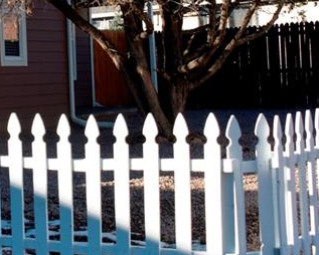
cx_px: 37
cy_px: 29
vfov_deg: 14.4
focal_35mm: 106
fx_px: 1001
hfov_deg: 17.8
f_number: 7.1
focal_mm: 35
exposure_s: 1/200
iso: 100
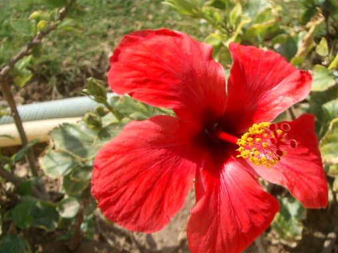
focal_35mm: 45
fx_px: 439
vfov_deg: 32.1
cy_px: 149
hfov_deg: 42.0
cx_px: 190
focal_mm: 5.8
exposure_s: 1/400
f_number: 4.3
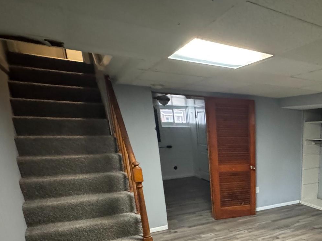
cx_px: 285
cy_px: 211
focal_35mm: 29
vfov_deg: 44.4
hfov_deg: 54.4
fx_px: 270
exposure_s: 1/40
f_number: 2.2
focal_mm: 2.22
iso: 1250
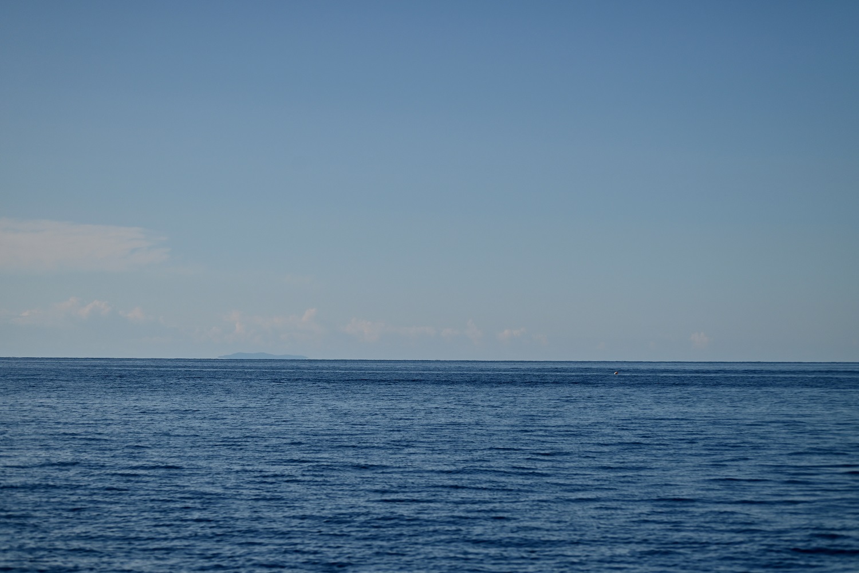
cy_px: 286
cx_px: 430
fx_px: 2148
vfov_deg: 15.2
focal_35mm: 90
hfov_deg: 22.6
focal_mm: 90
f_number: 4.5
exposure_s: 1/5000
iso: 250
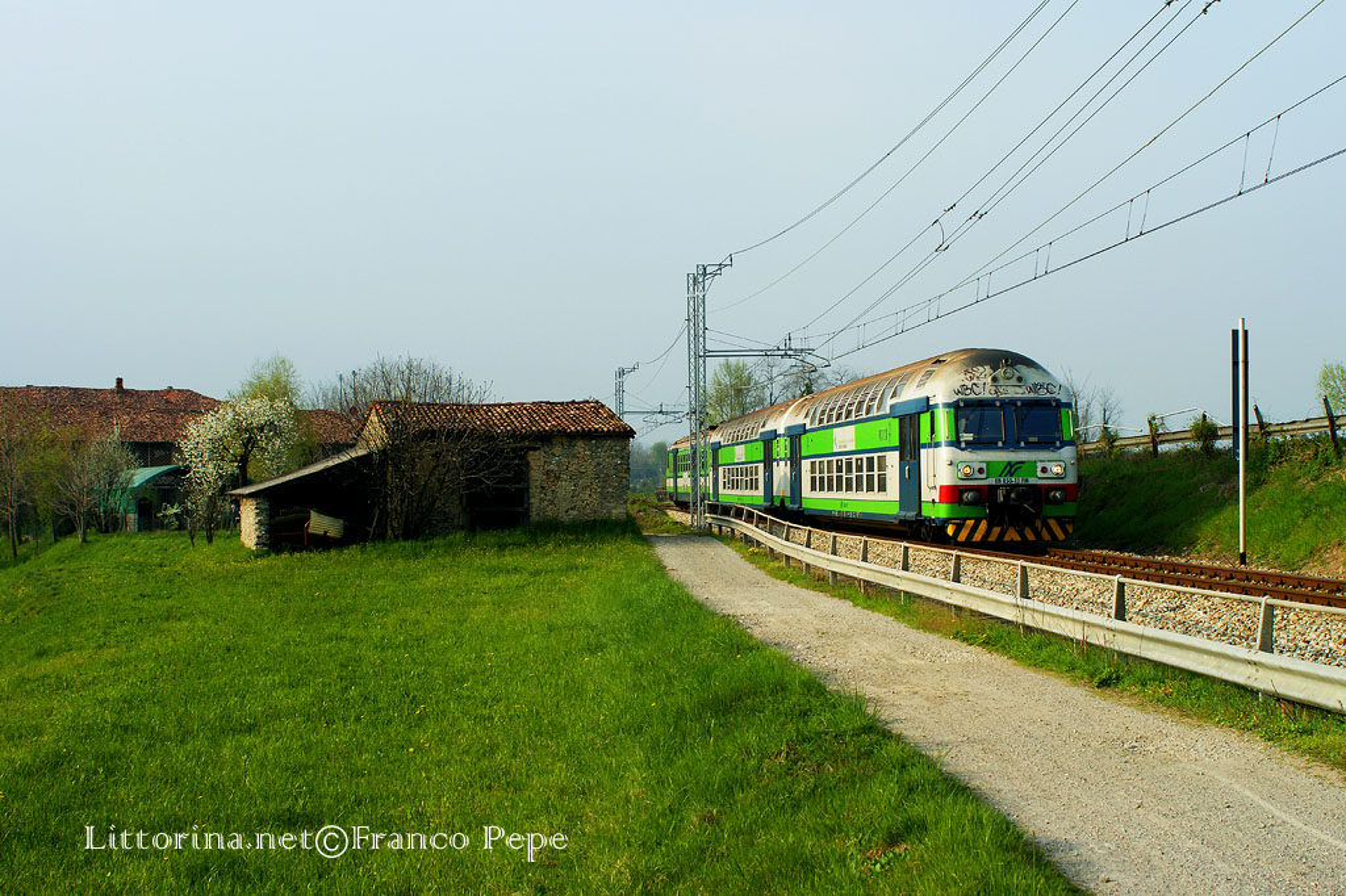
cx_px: 673
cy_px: 448
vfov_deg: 25.7
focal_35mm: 52
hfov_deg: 37.9
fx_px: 1962
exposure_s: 1/500
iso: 200
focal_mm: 35
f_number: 5.6
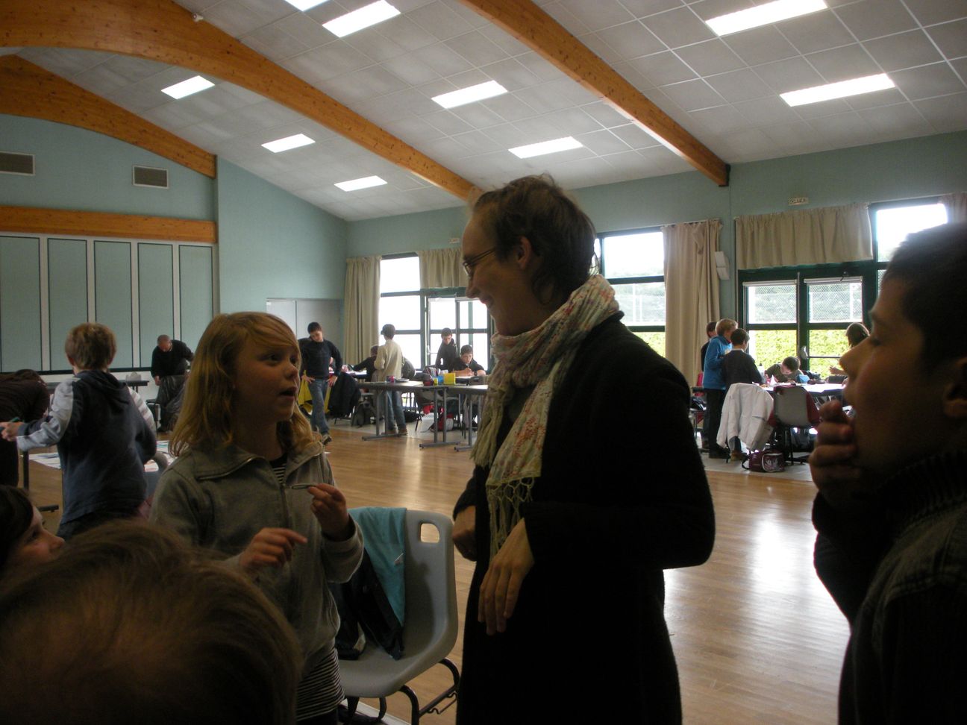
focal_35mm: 35
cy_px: 362
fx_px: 978
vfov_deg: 40.7
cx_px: 484
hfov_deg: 52.6
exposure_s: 1/73.3
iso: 225
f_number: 3.5
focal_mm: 6.3
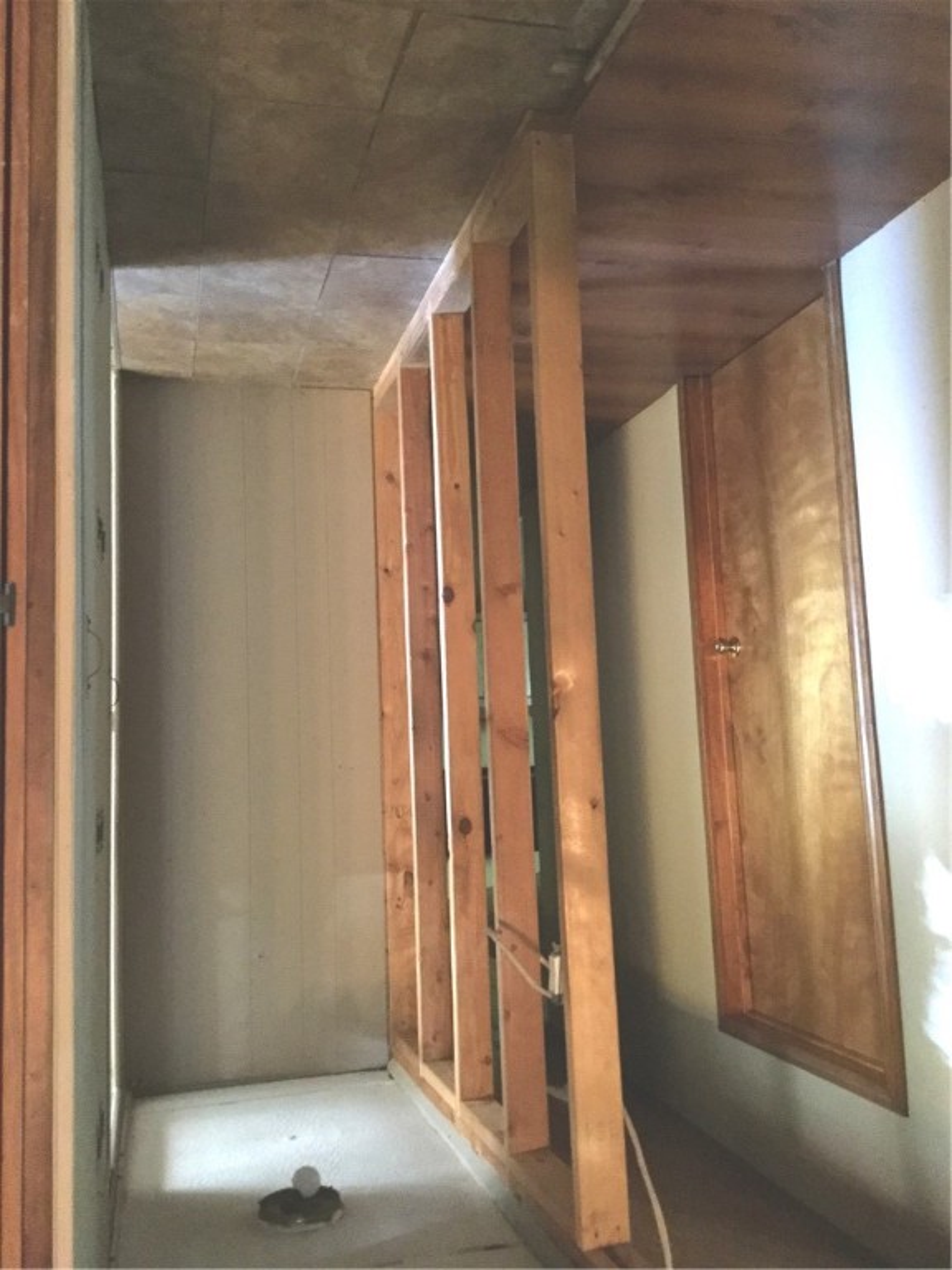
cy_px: 635
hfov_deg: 45.4
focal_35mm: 31
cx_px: 476
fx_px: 1137
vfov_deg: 58.4
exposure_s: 1/15
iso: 640
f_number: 2.4
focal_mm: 3.3
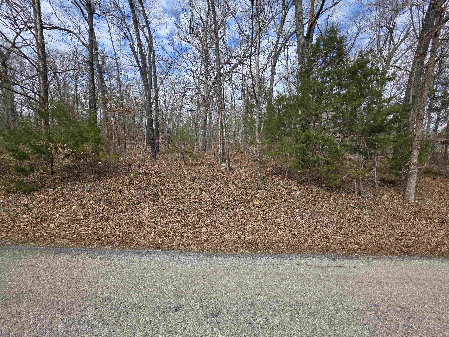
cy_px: 168
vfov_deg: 89.9
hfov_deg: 106.2
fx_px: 169
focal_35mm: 13
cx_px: 224
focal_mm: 2.2
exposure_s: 1/1022
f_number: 1.9
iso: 40
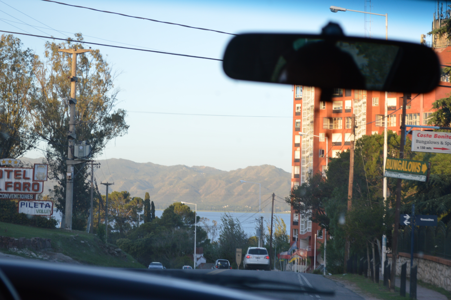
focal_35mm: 82
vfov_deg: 16.5
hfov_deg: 24.6
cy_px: 150
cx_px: 226
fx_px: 1033
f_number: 5.6
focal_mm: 55
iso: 200
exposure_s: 1/125
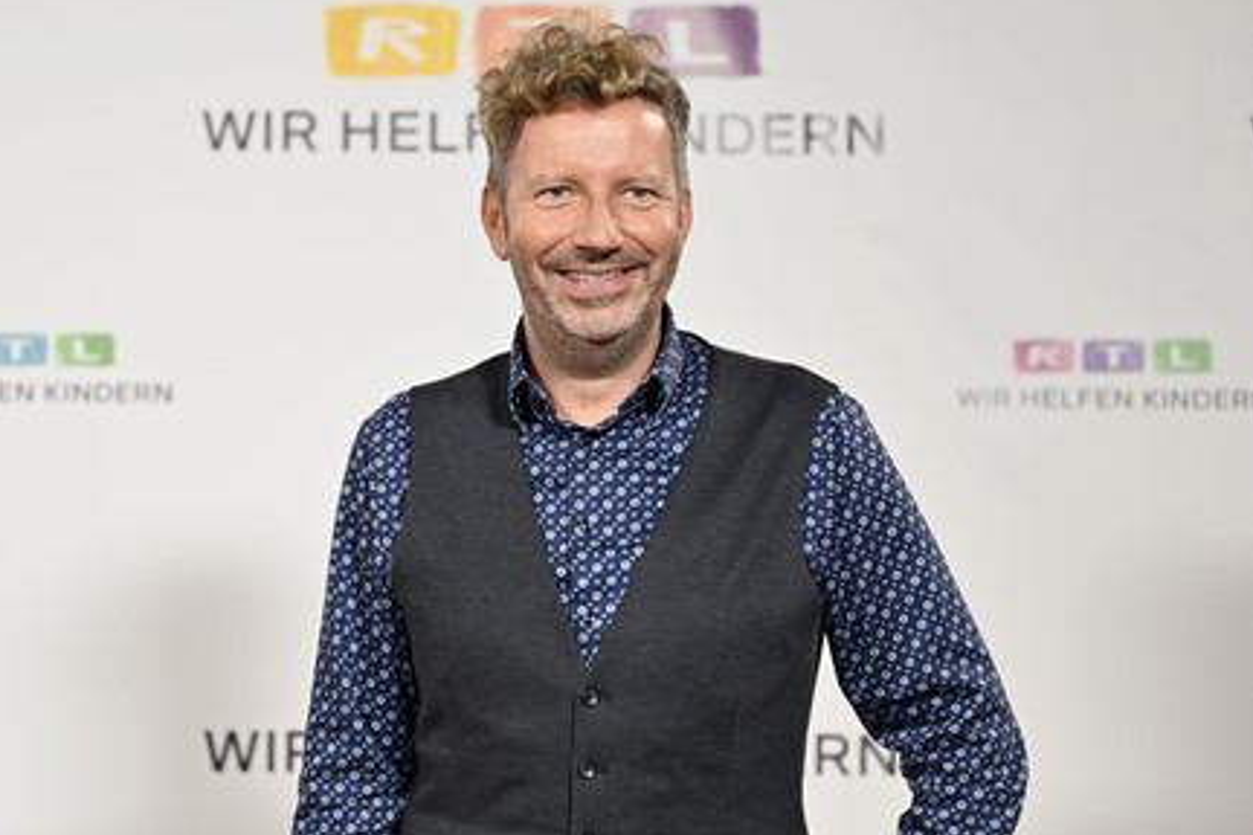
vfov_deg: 14.1
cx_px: 605
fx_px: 3376
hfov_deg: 21.0
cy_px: 418
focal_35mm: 97
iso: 1000
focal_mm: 93
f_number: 2.8
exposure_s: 1/320
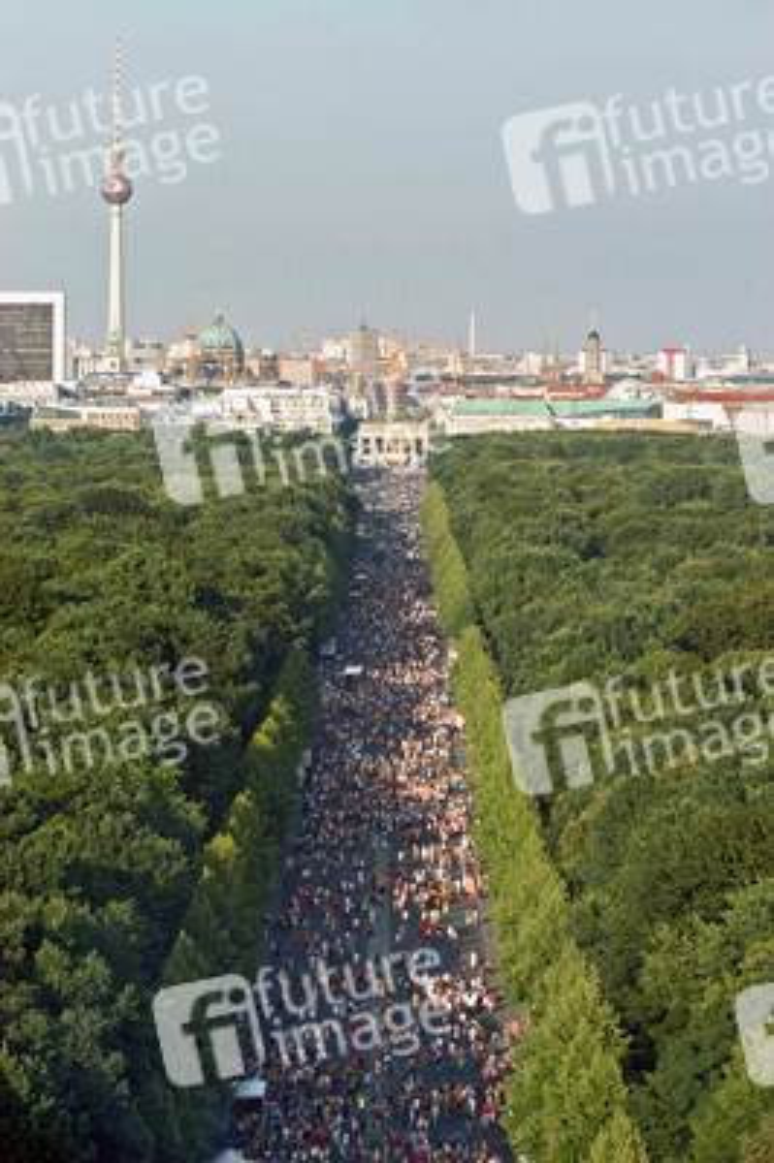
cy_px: 582
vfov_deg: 17.1
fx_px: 3876
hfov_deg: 11.4
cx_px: 387
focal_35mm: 120
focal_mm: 80
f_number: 8
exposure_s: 1/180
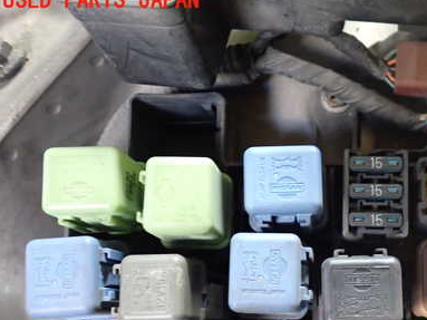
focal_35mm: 47
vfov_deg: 30.4
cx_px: 331
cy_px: 237
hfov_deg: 39.1
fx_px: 580
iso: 800
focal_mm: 5.4
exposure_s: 1/30
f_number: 2.3
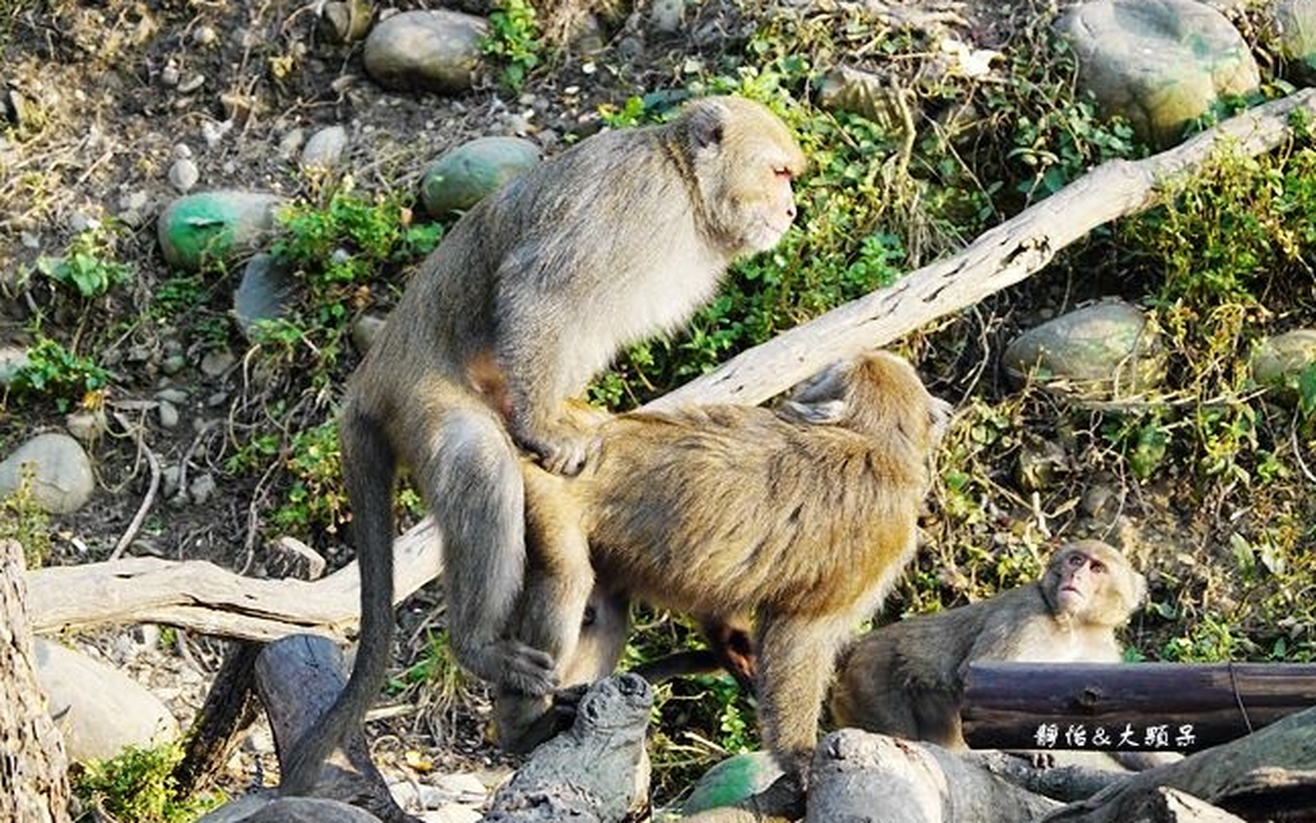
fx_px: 7354
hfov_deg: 10.2
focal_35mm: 205
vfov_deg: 6.4
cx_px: 656
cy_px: 413
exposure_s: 1/200
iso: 400
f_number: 4.5
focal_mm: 72
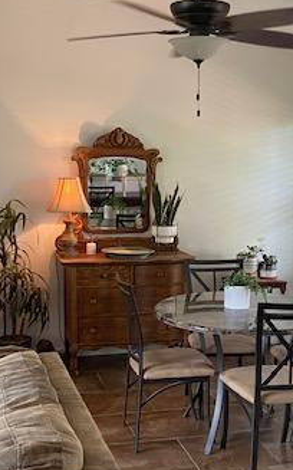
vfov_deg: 37.5
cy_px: 257
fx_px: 691
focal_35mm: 54
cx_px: 157
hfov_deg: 23.9
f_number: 1.8
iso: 160
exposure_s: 1/60
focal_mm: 4.25
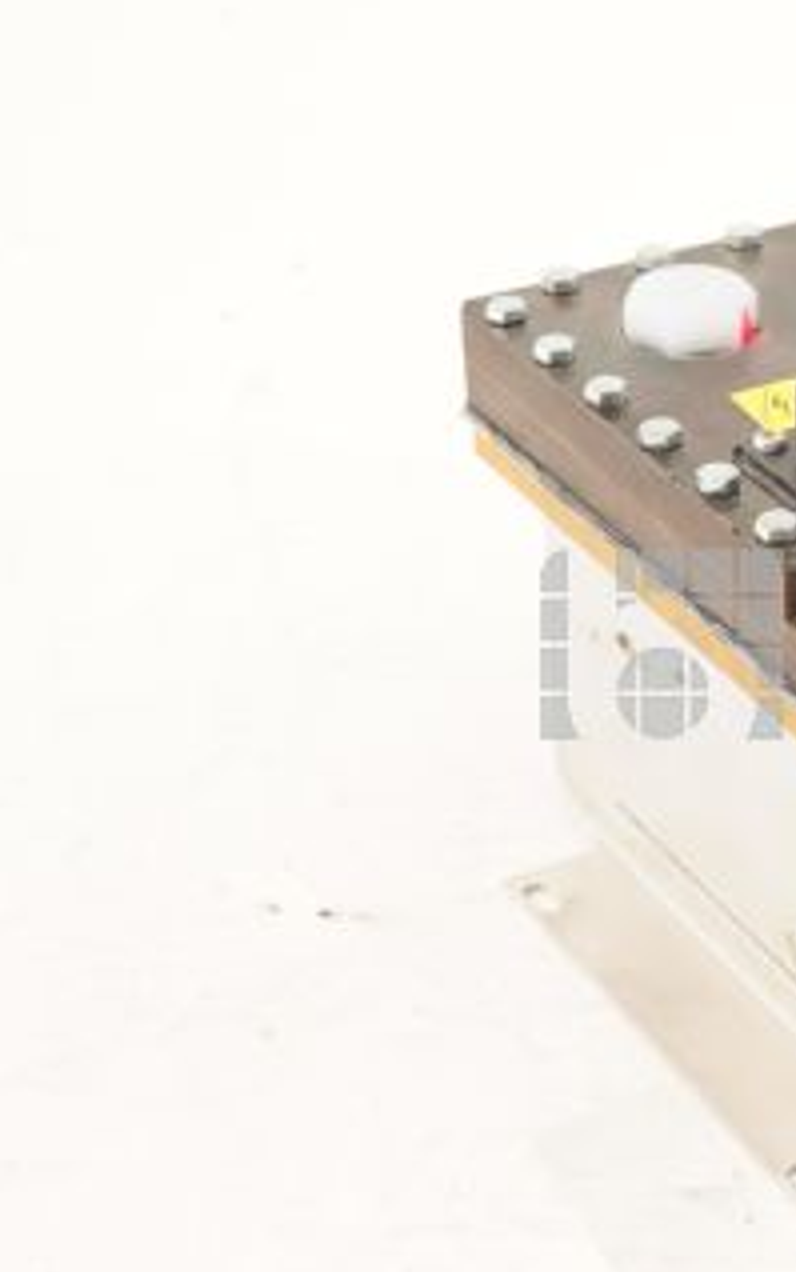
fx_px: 3329
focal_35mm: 96
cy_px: 646
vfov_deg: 21.6
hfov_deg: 13.3
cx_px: 940
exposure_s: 1/125
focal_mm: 50
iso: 1600
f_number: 10
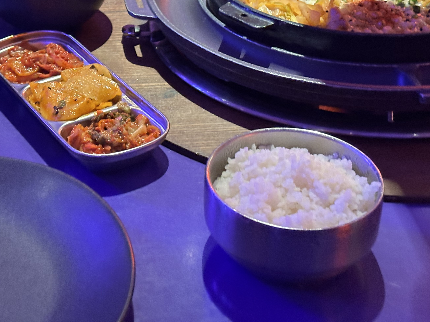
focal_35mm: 74
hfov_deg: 26.1
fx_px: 919
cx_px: 122
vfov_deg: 19.7
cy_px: 75
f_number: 1.78
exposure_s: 1/33
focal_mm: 6.86
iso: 320
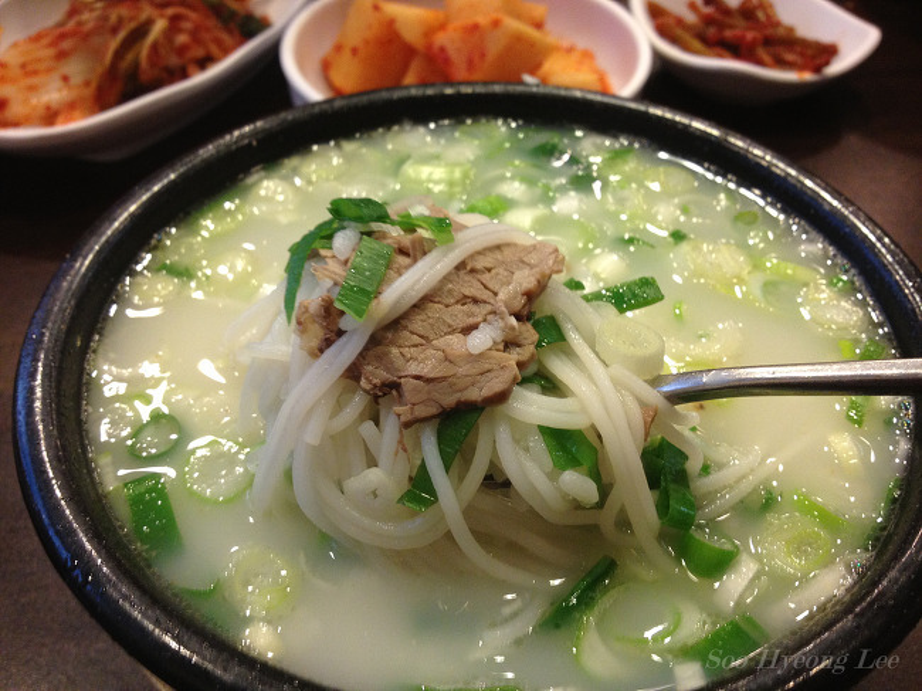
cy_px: 346
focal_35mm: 35
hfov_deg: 52.6
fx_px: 932
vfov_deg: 40.7
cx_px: 461
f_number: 2.4
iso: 160
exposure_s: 1/20
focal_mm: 4.28
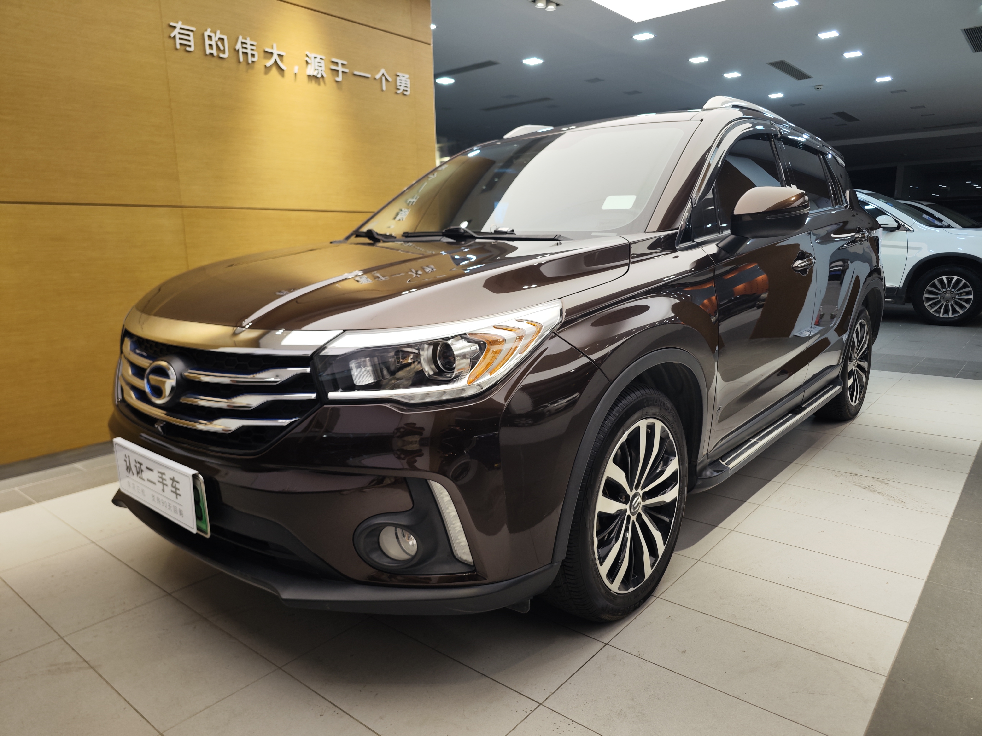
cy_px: 368
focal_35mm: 23
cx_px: 491
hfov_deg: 73.9
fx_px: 652
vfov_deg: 58.9
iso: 164
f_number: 1.9
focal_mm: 8.7
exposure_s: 1/100
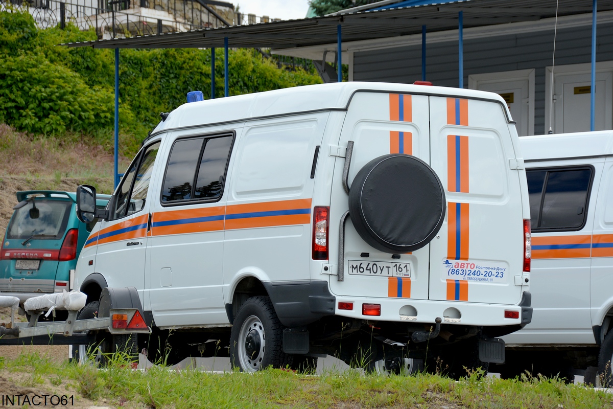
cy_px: 204
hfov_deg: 10.5
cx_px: 306
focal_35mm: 195
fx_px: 3320
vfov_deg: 7.0
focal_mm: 130
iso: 160
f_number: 8
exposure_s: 1/250
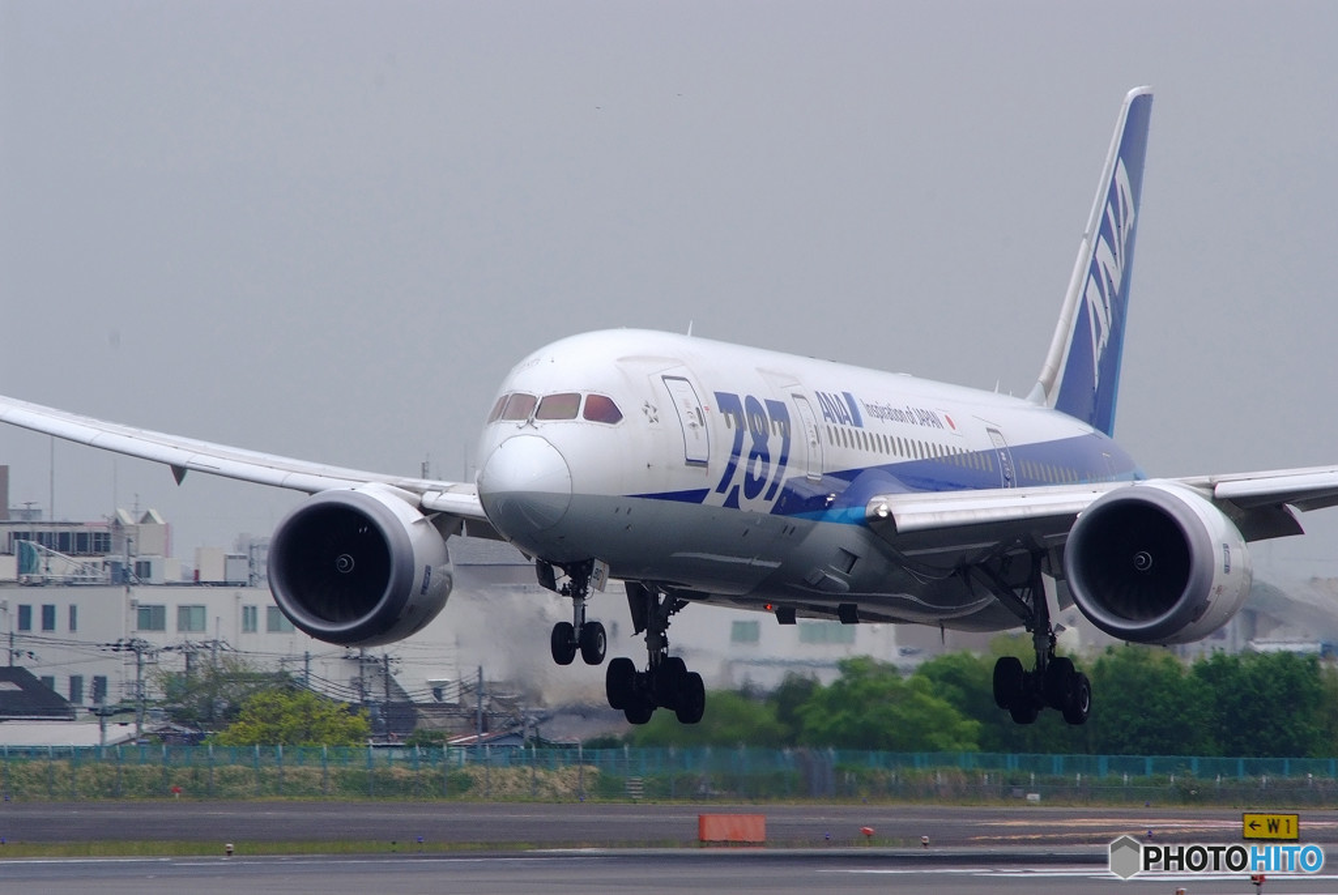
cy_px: 448
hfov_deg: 3.3
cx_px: 669
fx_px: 23438
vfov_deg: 2.2
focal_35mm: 630
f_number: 14
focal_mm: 420
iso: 500
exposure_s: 1/450
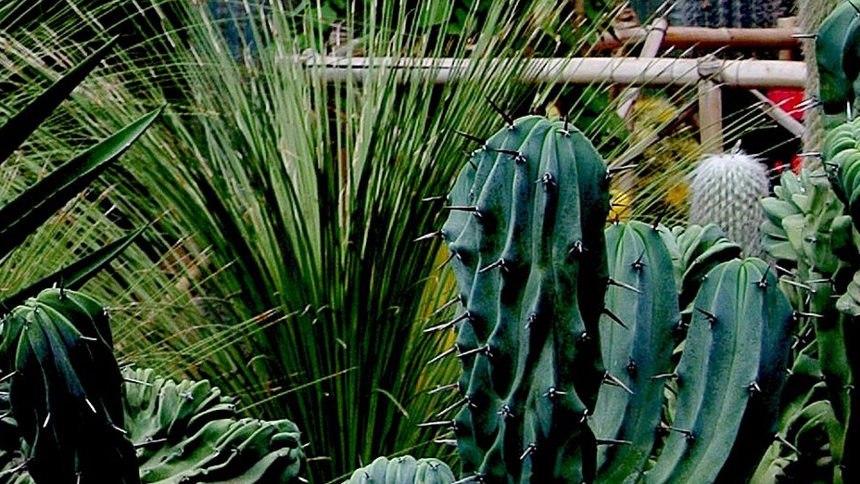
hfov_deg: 8.6
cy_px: -284
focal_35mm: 249
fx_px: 5678
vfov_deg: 4.8
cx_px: -9
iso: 100
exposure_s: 1/200
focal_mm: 21.9
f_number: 5
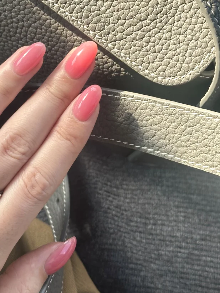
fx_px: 712
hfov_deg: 17.4
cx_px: 30
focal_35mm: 84
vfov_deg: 23.2
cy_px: 108
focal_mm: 6.86
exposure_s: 1/172
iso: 80
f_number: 1.78
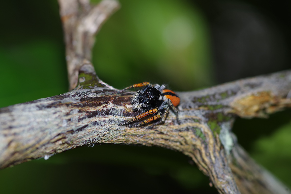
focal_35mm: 150
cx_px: 146
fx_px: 1212
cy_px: 97
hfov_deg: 13.7
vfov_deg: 9.1
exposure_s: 1/160
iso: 100
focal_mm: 100
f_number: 8
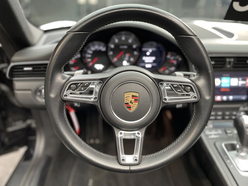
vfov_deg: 53.1
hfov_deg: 67.3
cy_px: 93
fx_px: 186
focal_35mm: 26
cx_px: 124
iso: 320
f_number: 1.6
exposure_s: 1/42
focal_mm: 4.2
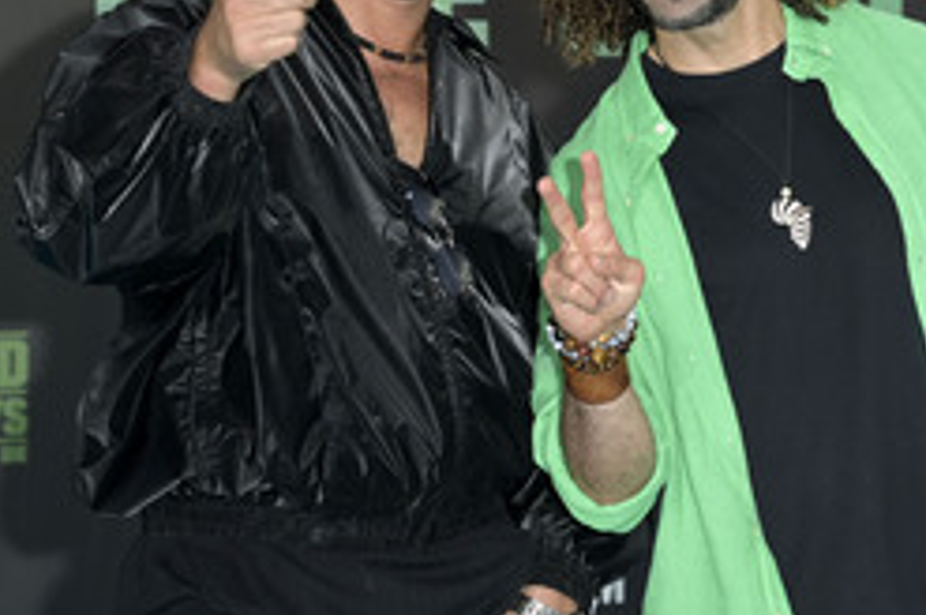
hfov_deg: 16.0
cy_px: 229
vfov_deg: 10.7
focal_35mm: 128
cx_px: 572
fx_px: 3288
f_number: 5.6
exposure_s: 1/250
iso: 320
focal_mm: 70
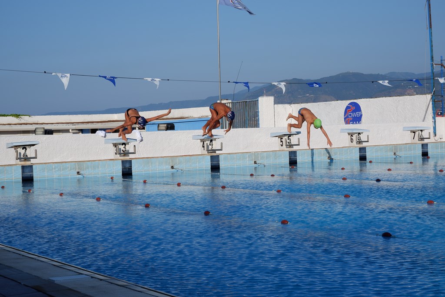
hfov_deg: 29.7
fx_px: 841
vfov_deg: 20.0
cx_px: 222
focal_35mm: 68
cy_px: 148
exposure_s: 1/480
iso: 200
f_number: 11
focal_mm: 45
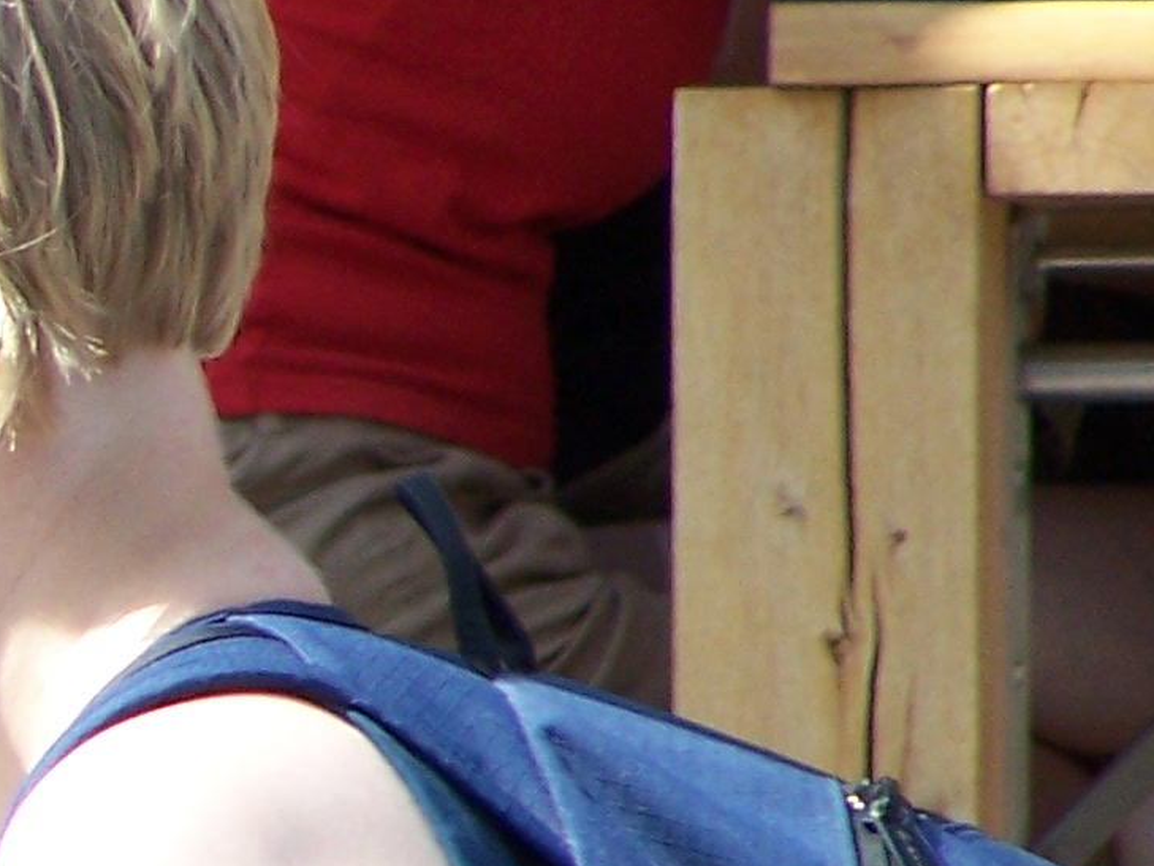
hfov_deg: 1.5
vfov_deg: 1.1
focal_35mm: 1342
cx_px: -704
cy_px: 613
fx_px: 44746
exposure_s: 1/400
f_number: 3.7
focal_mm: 63
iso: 100
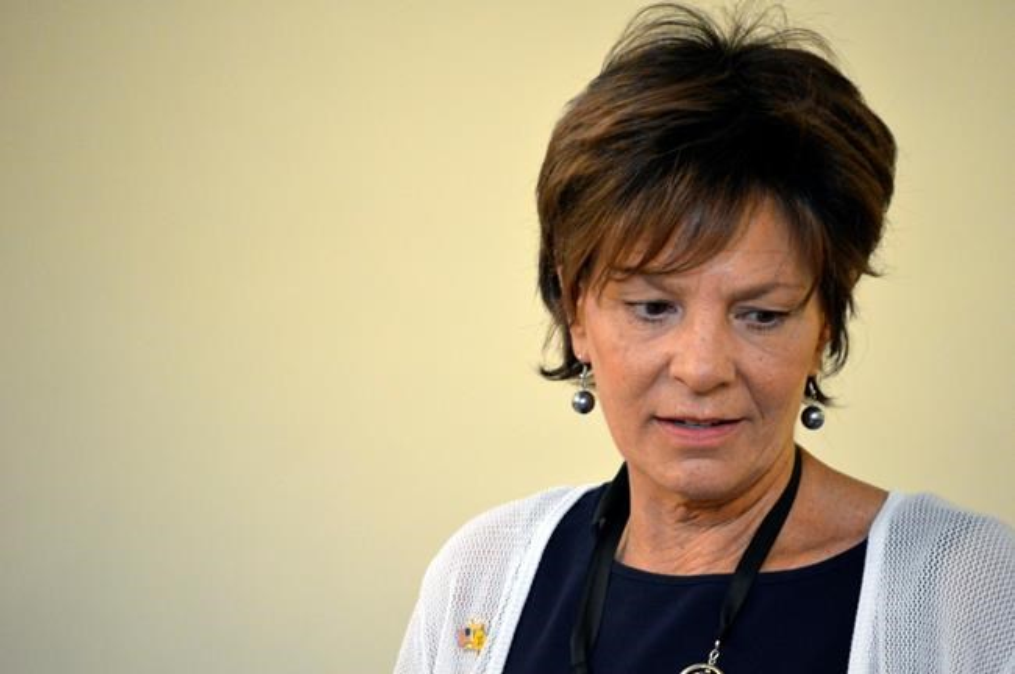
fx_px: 6126
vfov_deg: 6.3
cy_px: 337
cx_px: 508
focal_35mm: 218
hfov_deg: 9.5
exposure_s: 1/40
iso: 3200
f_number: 5
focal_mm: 145
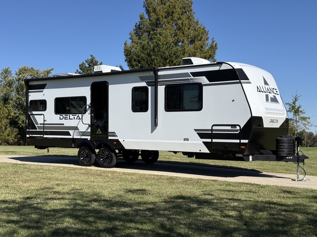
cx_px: 158
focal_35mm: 48
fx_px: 440
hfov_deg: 39.7
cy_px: 118
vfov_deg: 30.3
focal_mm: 6.76
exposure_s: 1/6024
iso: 64
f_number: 1.78
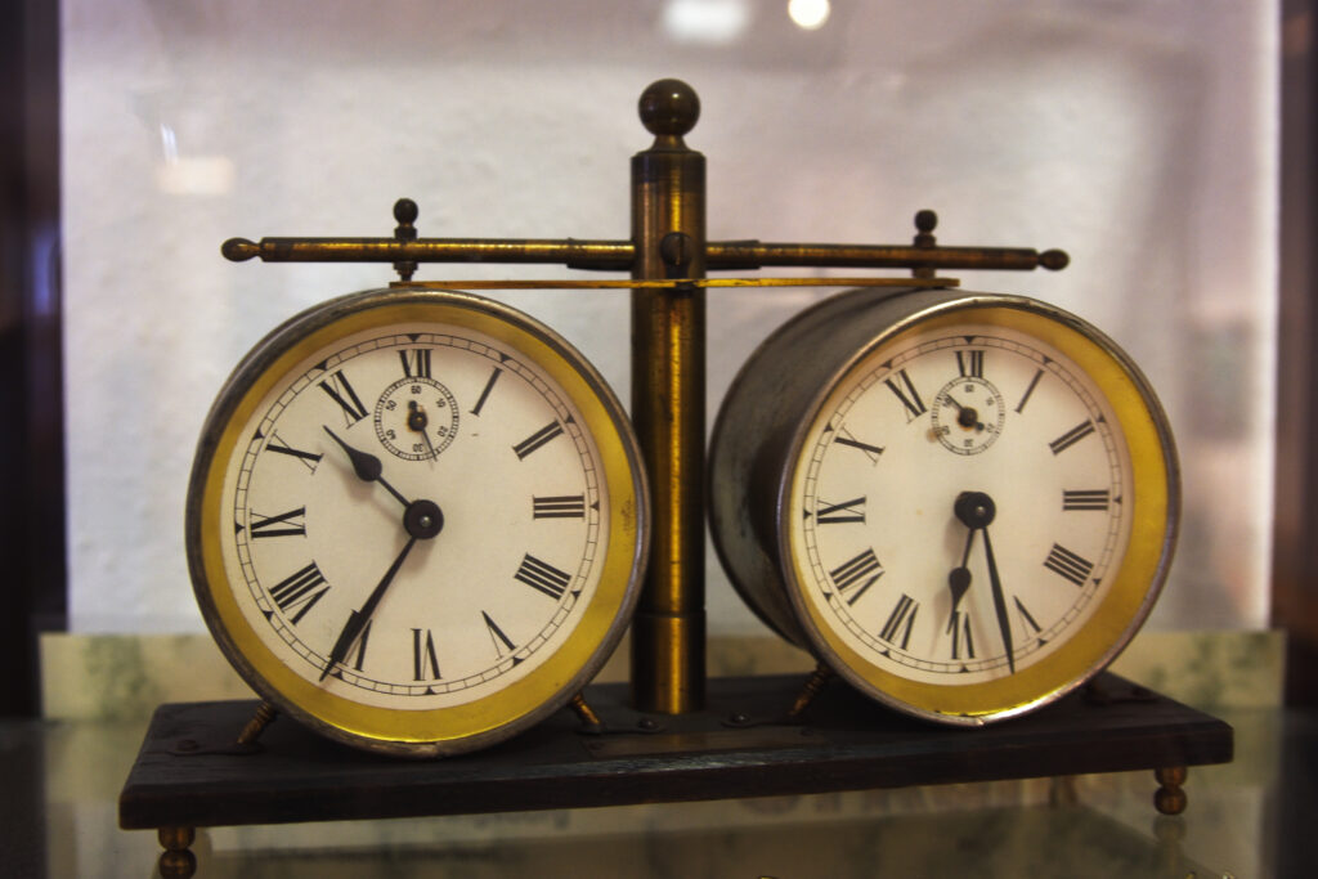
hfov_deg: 46.4
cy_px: 440
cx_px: 659
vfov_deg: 31.9
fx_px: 1538
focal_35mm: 42
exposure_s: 1/30
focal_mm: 28
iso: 200
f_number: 3.5
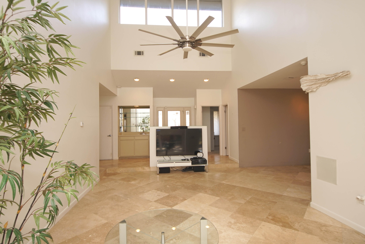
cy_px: 122
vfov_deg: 67.4
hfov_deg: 90.0
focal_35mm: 18
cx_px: 182
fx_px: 183
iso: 200
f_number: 5.6
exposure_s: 1/60
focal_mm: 12
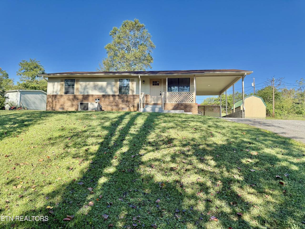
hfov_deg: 71.6
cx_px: 152
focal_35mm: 24
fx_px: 211
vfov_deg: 56.8
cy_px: 114
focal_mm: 6.76
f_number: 1.78
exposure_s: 1/788
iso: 100
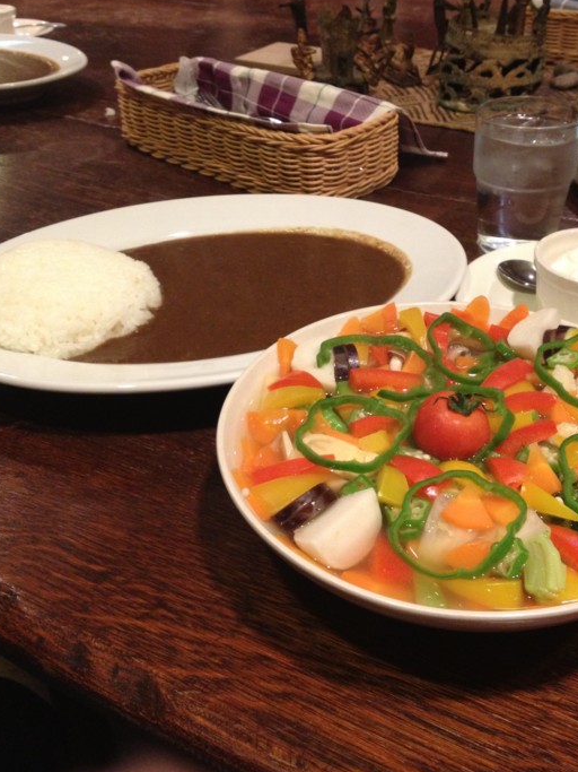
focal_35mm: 41
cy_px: 329
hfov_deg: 35.1
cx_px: 326
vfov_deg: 45.6
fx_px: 913
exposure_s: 1/20
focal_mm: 4.28
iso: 250
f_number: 2.4
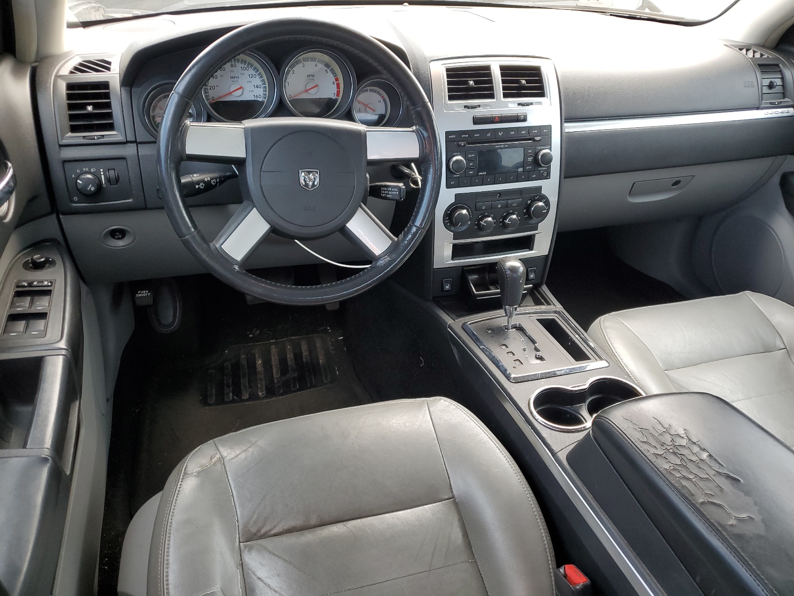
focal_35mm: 26
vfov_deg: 53.1
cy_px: 298
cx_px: 397
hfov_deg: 67.3
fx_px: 596
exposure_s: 1/120
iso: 70
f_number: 1.5
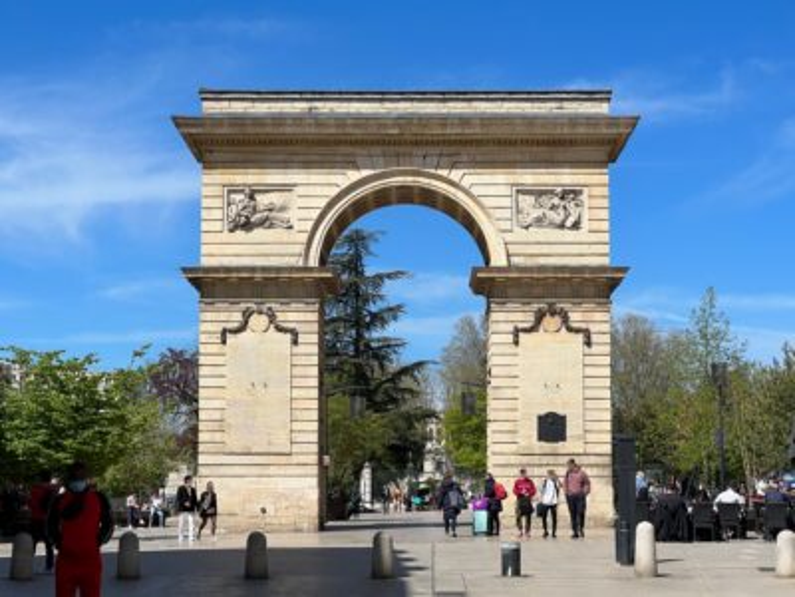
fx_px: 1768
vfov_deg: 19.1
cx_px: 398
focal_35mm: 77
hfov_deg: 25.3
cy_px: 298
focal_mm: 9
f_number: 2.8
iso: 32
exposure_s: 1/1130
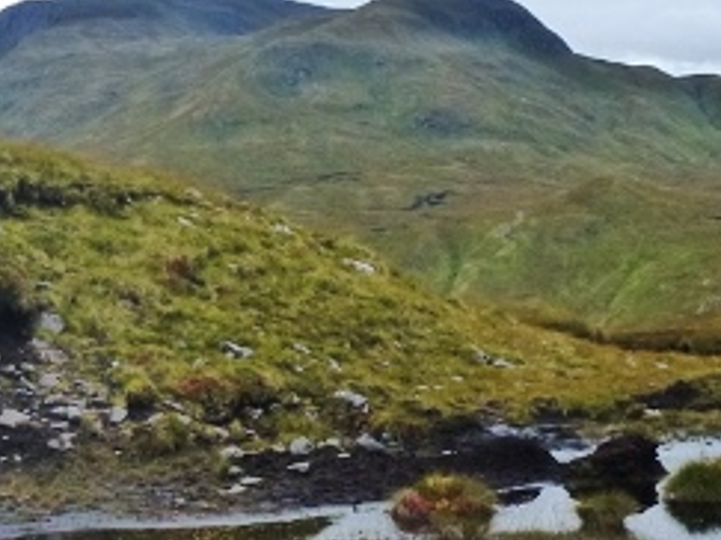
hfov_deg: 20.7
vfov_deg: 15.5
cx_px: 350
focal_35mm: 95
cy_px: 350
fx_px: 1978
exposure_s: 1/400
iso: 250
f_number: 4
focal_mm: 6.4
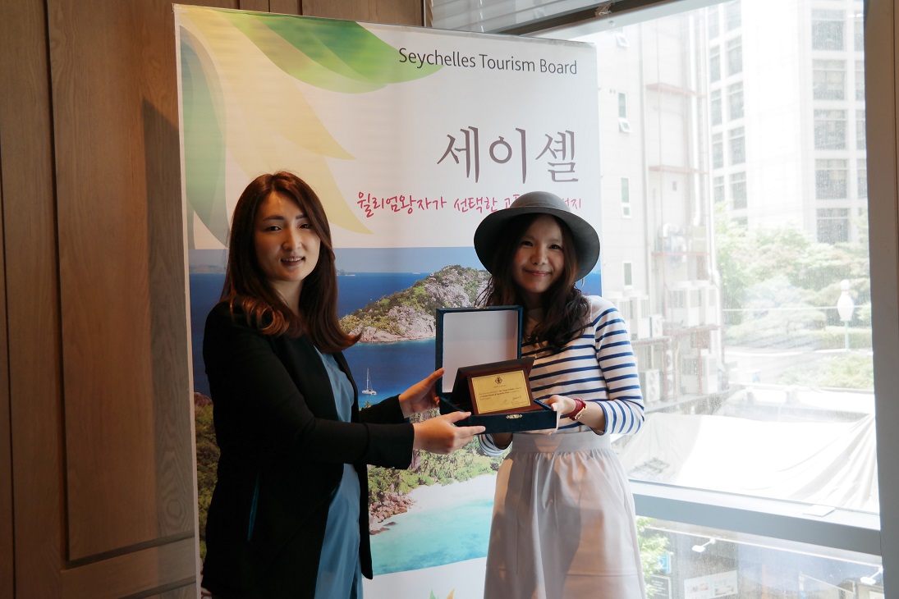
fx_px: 899
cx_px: 450
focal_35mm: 36
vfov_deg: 36.9
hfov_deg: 53.1
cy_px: 300
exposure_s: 1/50
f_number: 4
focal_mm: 24
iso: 400
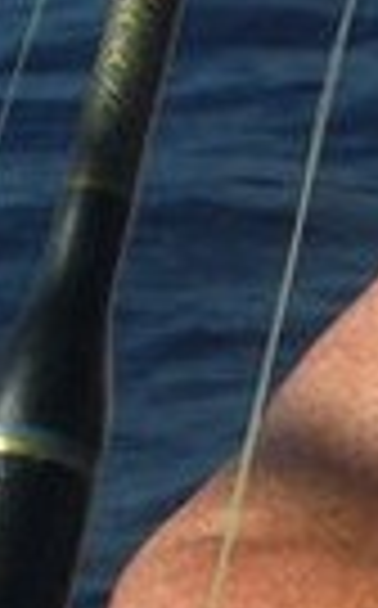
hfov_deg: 3.3
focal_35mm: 395
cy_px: 261
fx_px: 6532
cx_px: 1053
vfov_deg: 5.3
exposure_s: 1/400
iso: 80
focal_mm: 16.6
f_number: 6
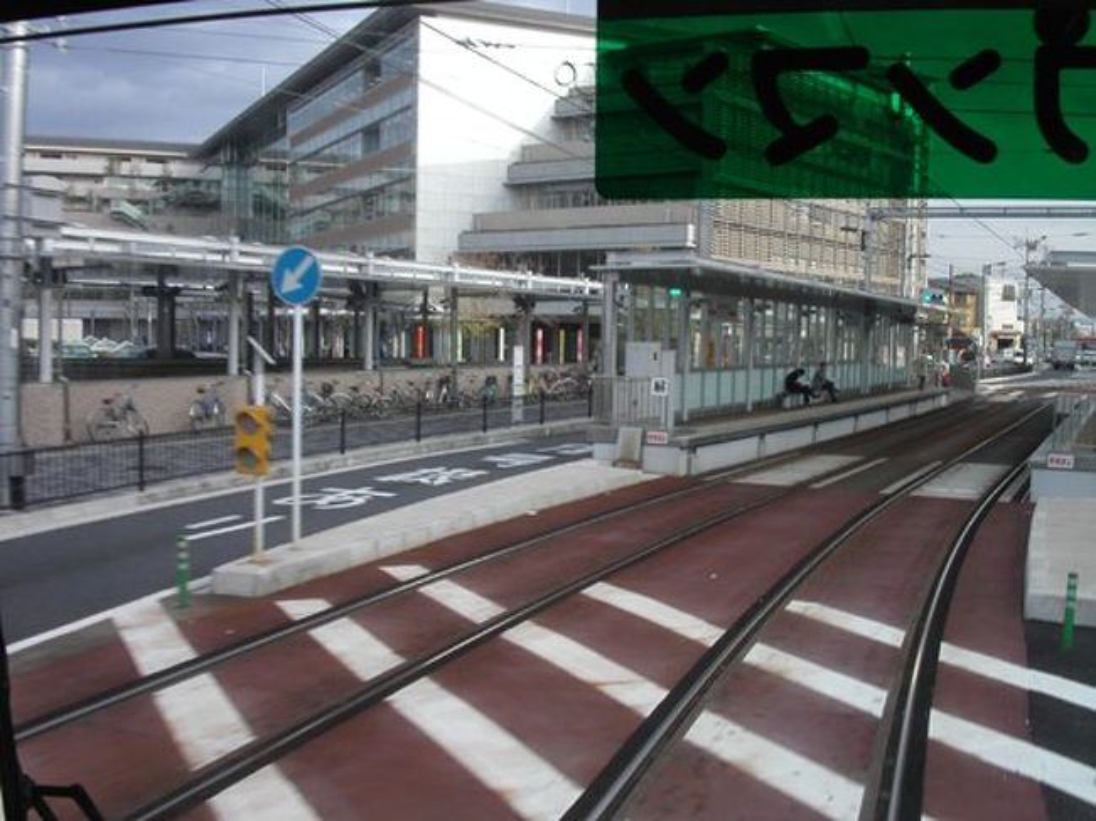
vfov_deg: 37.7
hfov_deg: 49.0
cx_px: 548
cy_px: 410
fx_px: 1203
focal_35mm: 38
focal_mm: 7.8
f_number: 8
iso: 100
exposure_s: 1/90
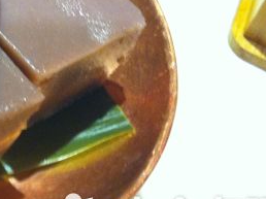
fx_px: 729
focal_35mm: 95
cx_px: -47
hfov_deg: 19.5
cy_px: 2
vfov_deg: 15.3
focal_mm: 3.85
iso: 400
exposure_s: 1/15
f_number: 2.8
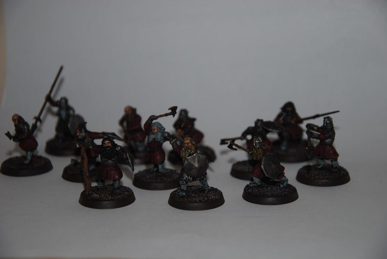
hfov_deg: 18.2
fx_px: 1211
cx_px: 194
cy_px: 130
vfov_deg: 12.2
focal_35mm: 112
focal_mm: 75
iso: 100
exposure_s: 1/125
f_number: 5.6
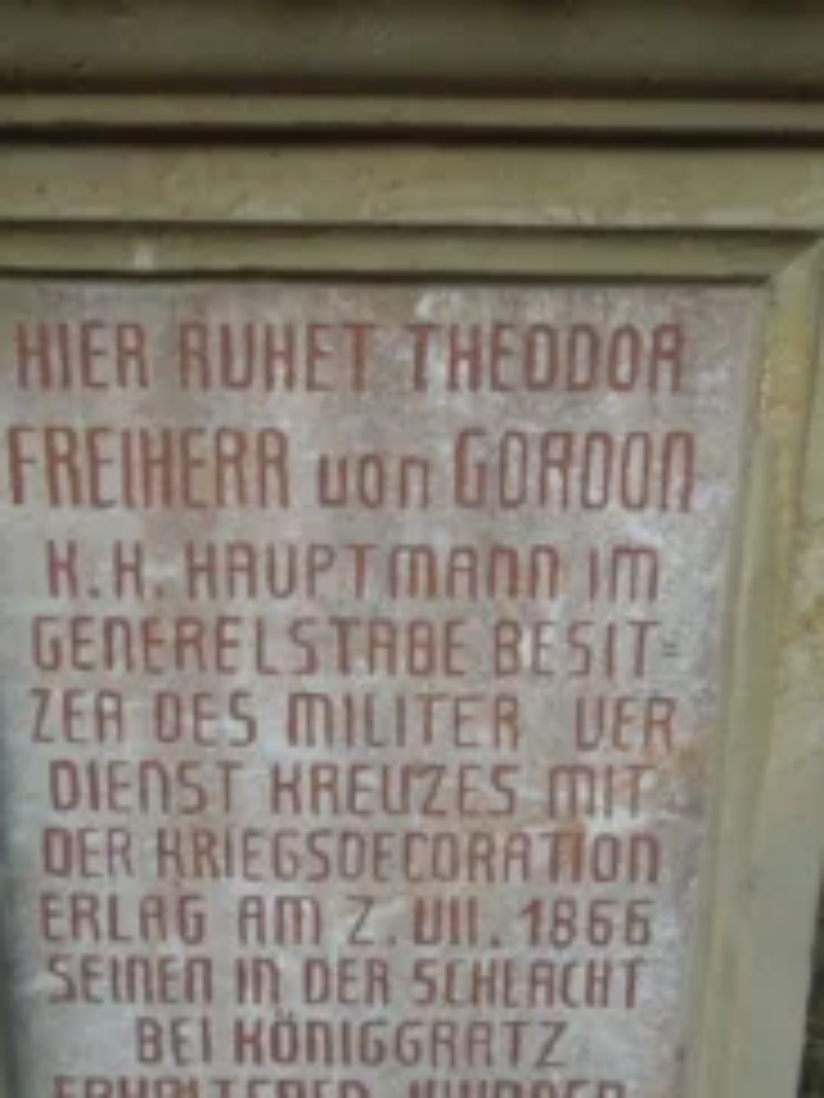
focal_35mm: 36
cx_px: 356
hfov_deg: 39.6
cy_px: 684
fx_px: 1143
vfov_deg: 50.8
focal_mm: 4.5
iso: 400
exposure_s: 1/320
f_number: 3.3
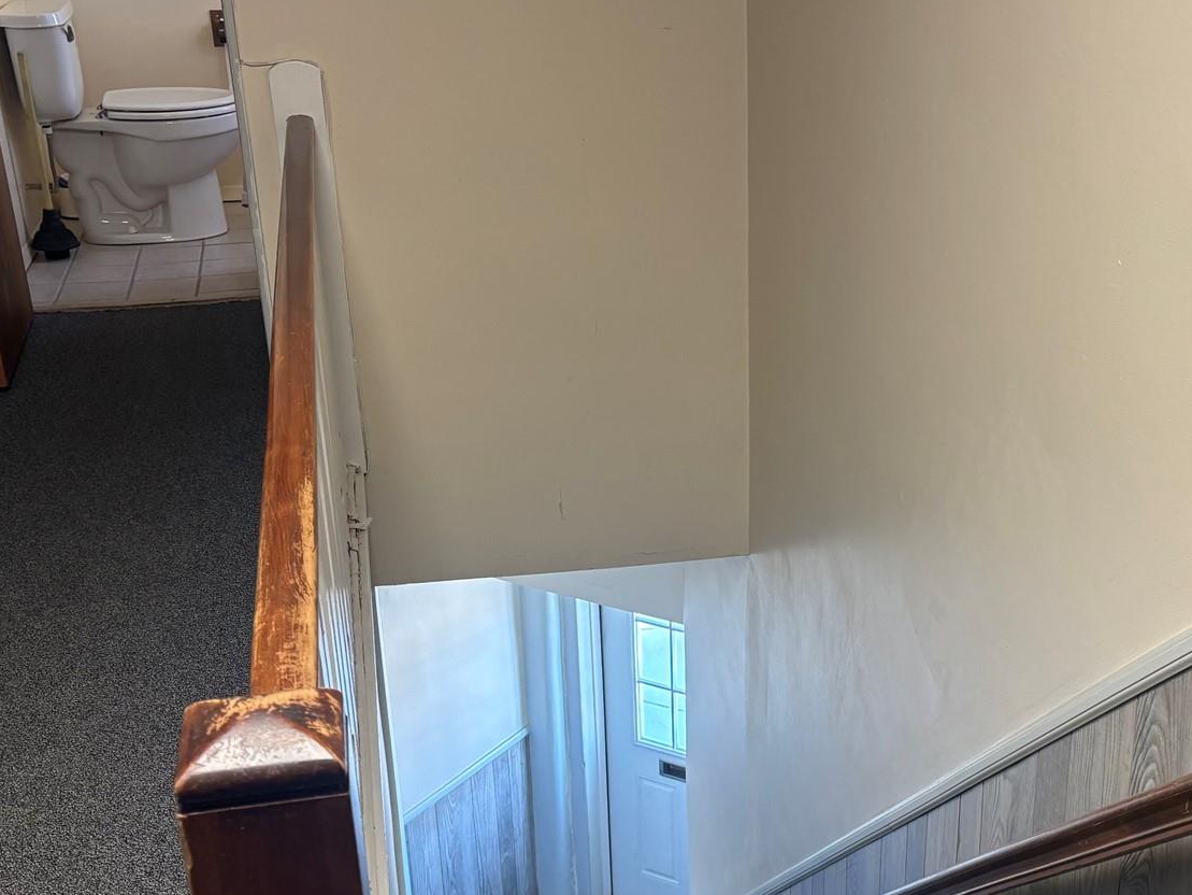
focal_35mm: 48
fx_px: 1653
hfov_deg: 39.3
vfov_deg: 30.0
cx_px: 776
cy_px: 612
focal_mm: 5.96
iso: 100
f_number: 1.6
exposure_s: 1/60
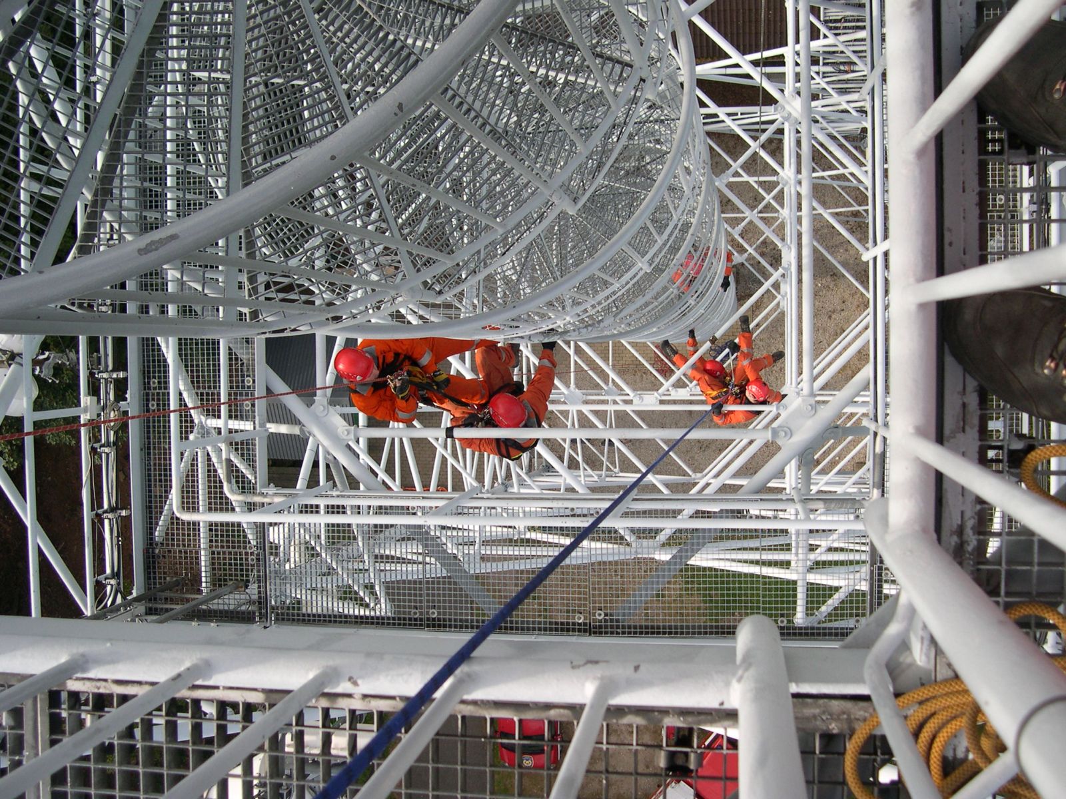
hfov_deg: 49.0
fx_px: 1170
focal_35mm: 38
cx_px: 533
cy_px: 400
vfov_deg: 37.7
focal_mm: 8
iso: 100
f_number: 2.8
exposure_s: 1/431
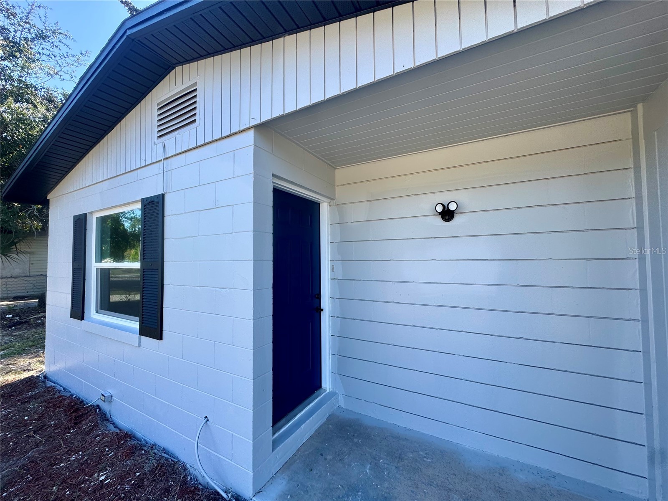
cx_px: 334
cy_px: 250
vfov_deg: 85.7
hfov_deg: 102.1
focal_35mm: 14
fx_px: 270
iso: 40
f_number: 2.2
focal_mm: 2.22
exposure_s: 1/386
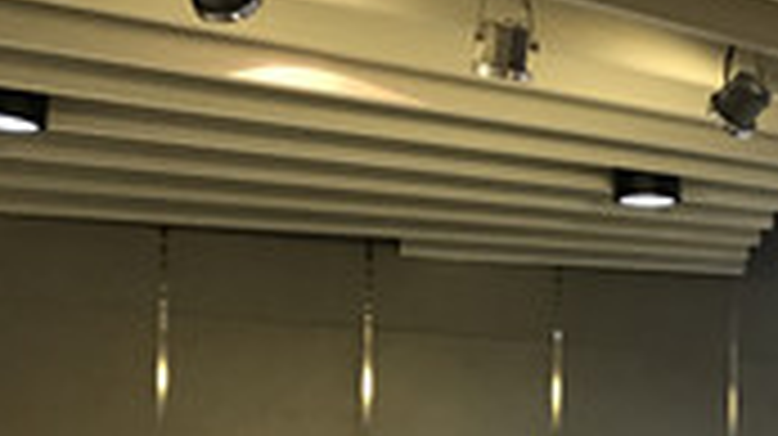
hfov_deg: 21.9
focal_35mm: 88
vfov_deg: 13.0
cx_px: 1003
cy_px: 636
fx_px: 1814
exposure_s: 1/33
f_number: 1.8
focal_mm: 3.99
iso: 25
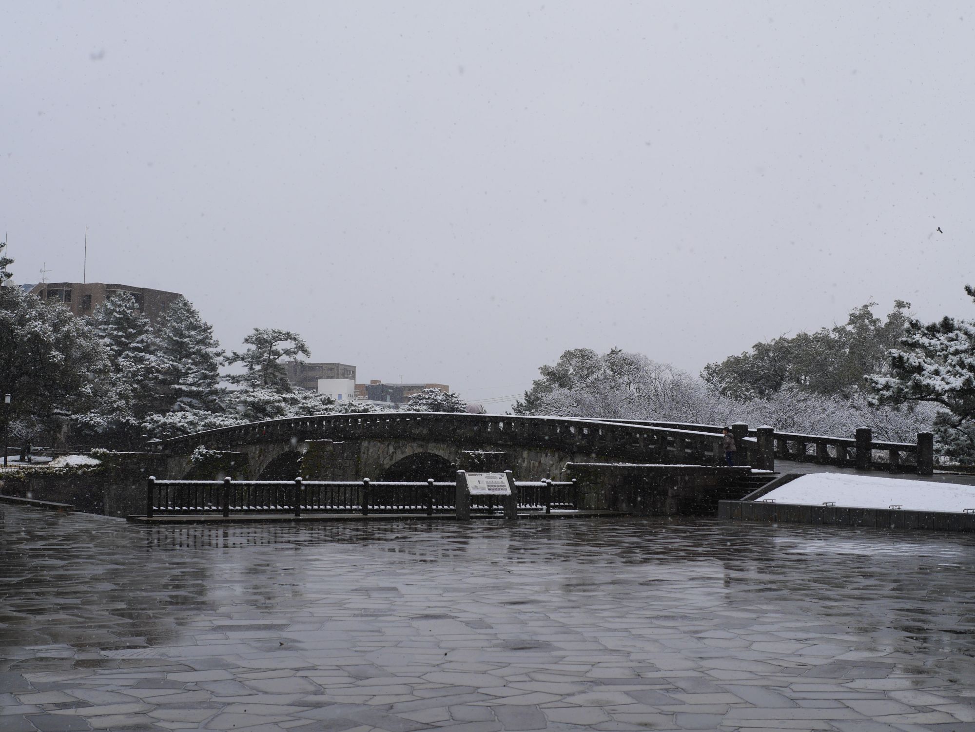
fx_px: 1409
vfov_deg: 29.1
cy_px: 366
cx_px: 488
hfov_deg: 38.2
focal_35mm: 50
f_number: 4.5
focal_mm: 25
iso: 200
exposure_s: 1/1000
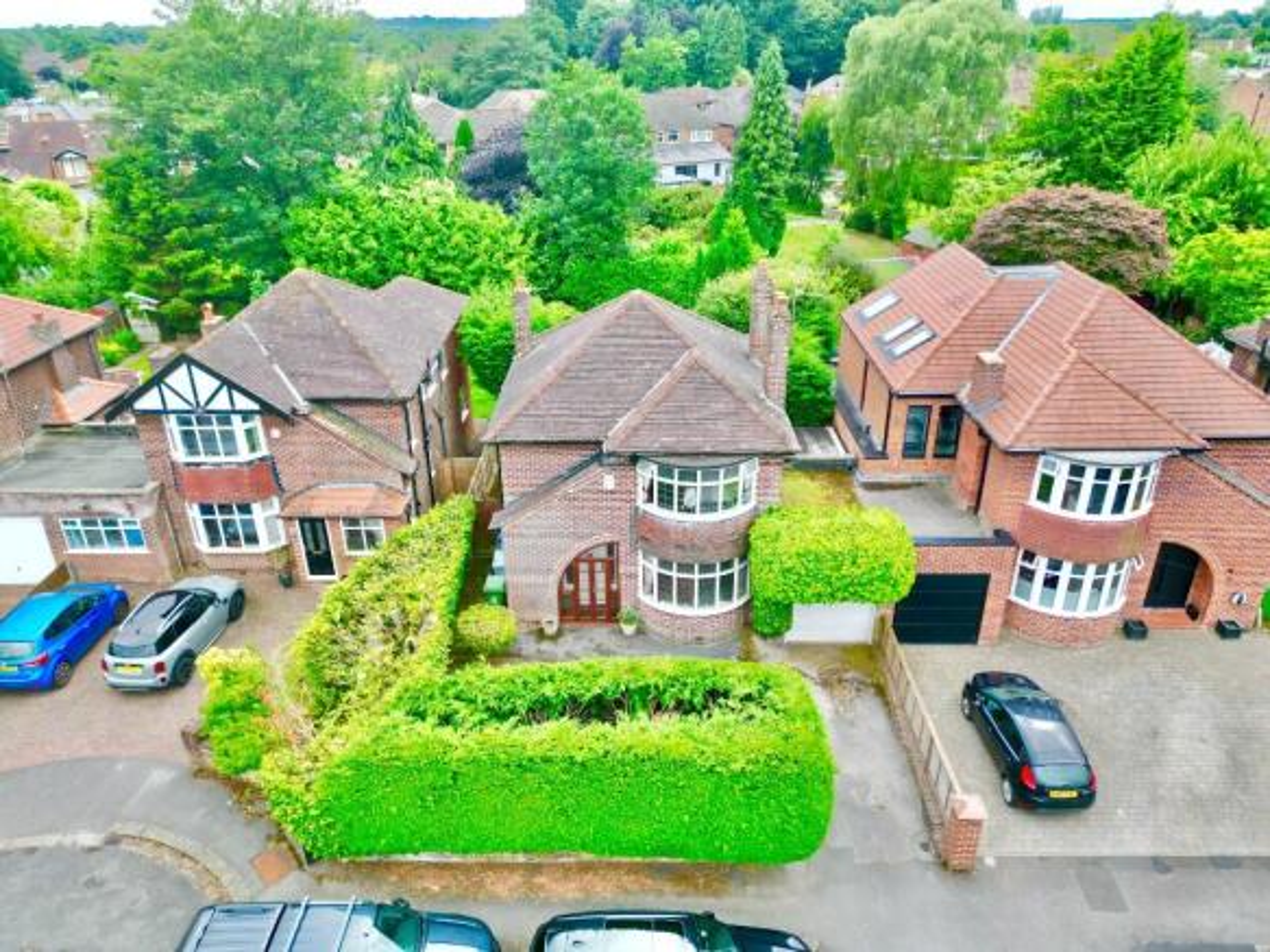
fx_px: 880
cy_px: 476
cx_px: 635
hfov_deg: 71.6
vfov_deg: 56.8
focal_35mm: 24
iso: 140
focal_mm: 6.72
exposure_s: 1/640
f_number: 1.7
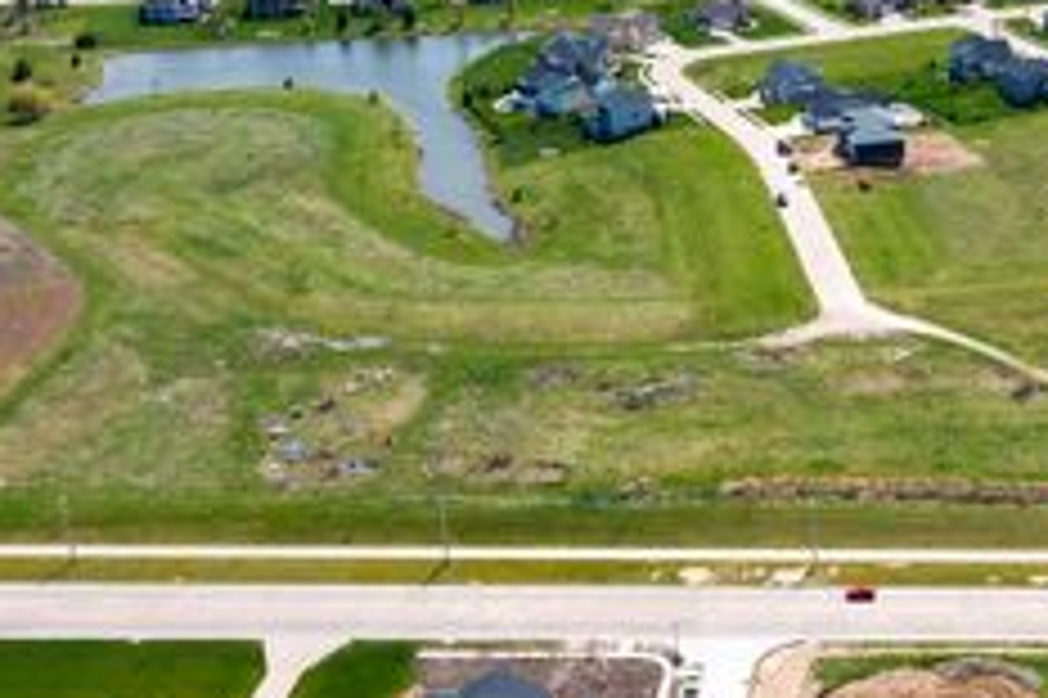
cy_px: 214
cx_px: 1012
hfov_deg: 31.3
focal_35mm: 60
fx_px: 1745
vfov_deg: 22.5
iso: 100
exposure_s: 1/400
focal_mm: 10.26
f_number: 5.6
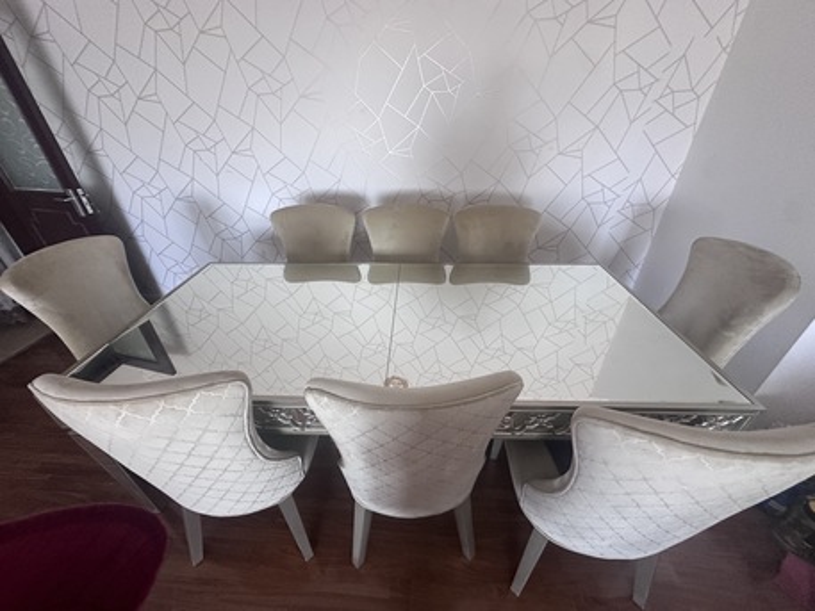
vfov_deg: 85.7
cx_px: 408
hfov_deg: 102.0
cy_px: 306
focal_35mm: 14
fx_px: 330
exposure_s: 1/78
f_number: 2.2
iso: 320
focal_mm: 2.22
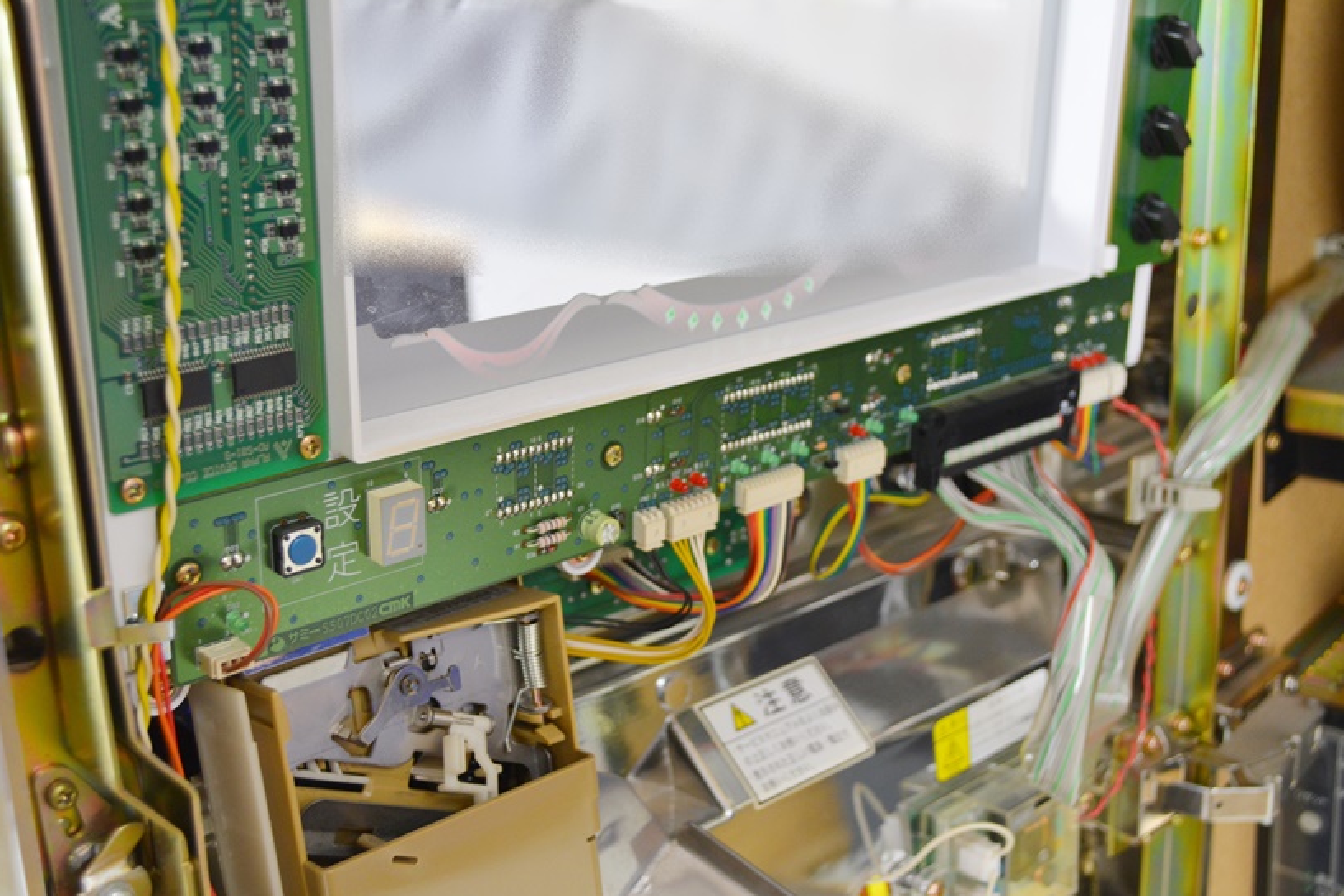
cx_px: 665
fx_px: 1605
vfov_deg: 31.2
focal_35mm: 43
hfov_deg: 45.4
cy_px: 483
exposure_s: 1/50
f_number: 4.2
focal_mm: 26
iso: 800
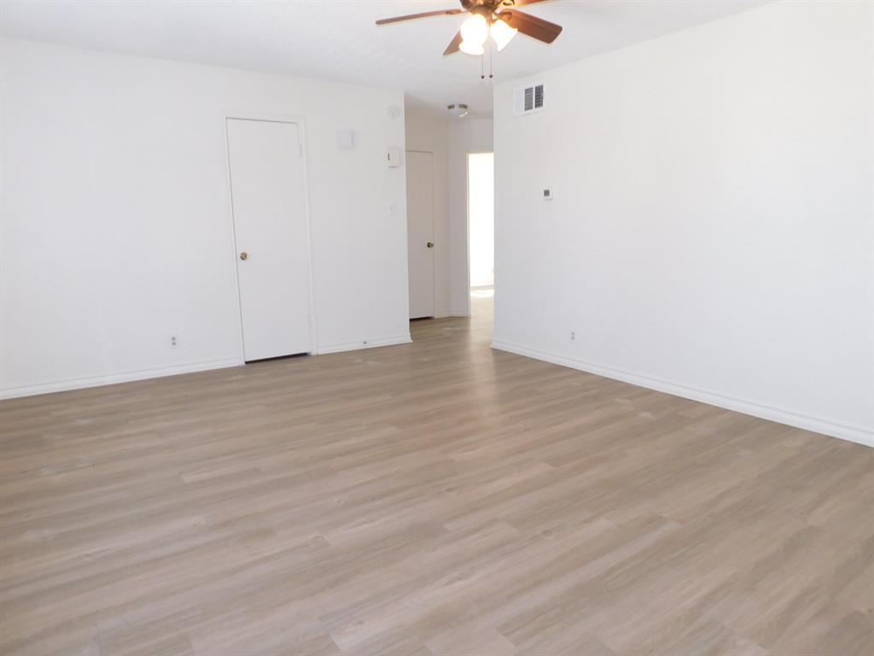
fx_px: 581
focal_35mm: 23
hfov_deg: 73.9
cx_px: 437
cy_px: 328
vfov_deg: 58.9
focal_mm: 4
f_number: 3
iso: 160
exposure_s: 1/30
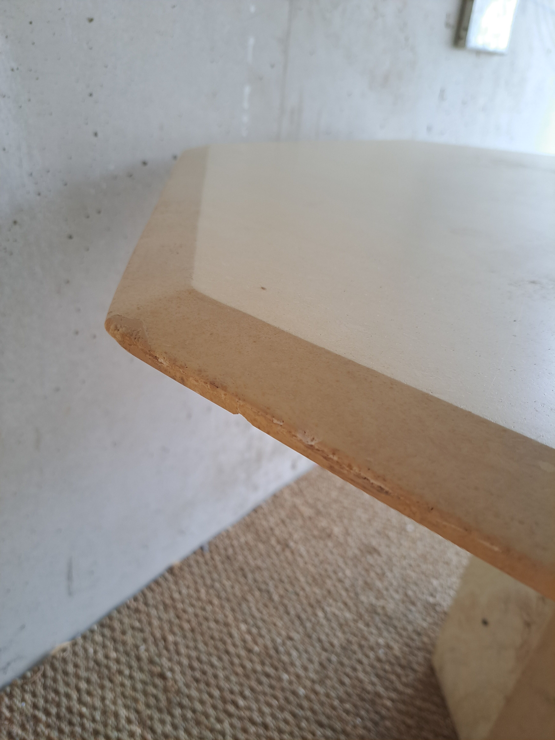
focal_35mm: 24
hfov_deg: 56.8
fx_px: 513
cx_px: 278
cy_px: 370
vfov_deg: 71.6
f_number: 1.8
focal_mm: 5.23
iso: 64
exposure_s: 1/120
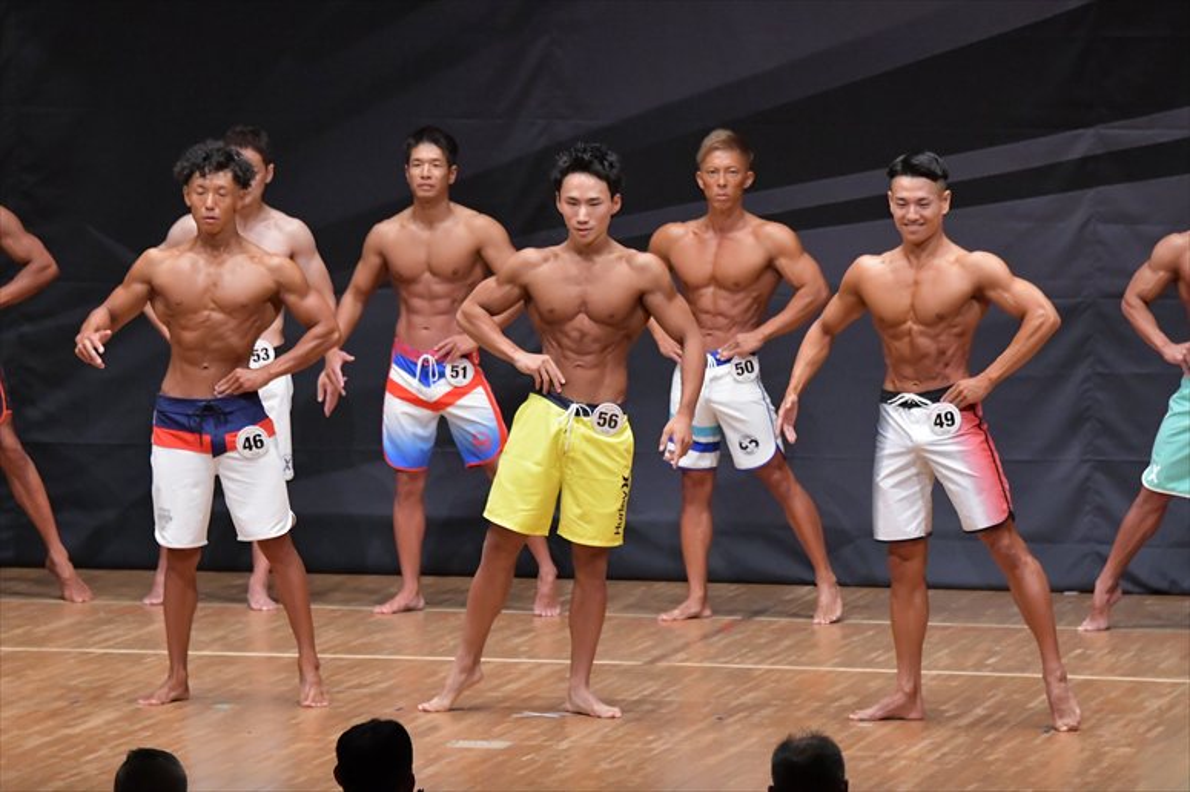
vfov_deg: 6.1
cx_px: 595
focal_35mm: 225
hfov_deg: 9.2
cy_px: 396
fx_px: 7434
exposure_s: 1/400
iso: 6400
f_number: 5.6
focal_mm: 150
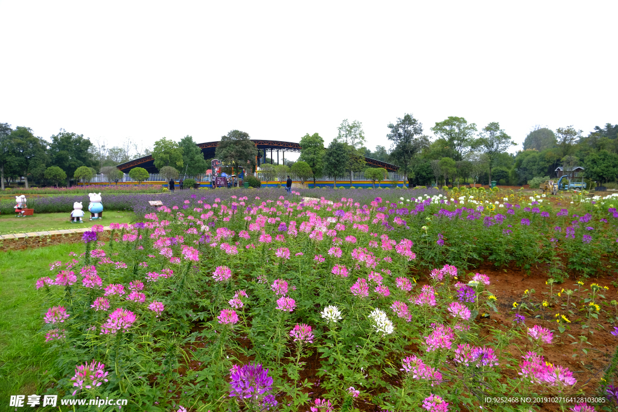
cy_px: 206
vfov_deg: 55.1
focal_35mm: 23
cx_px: 309
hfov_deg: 76.1
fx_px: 395
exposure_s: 1/80
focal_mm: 15
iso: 100
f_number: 4
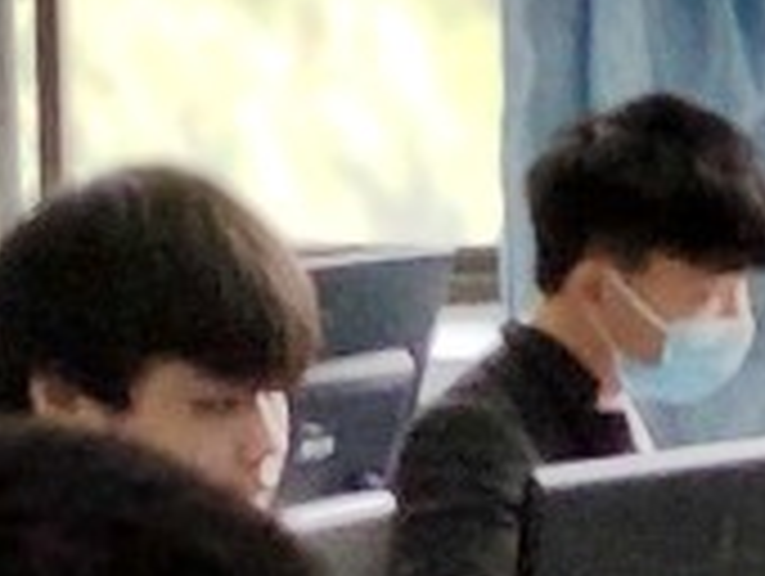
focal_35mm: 305
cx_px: -468
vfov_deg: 4.9
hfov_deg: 6.4
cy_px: 446
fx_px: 6750
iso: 261
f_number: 2.4
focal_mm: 5.54
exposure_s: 1/100
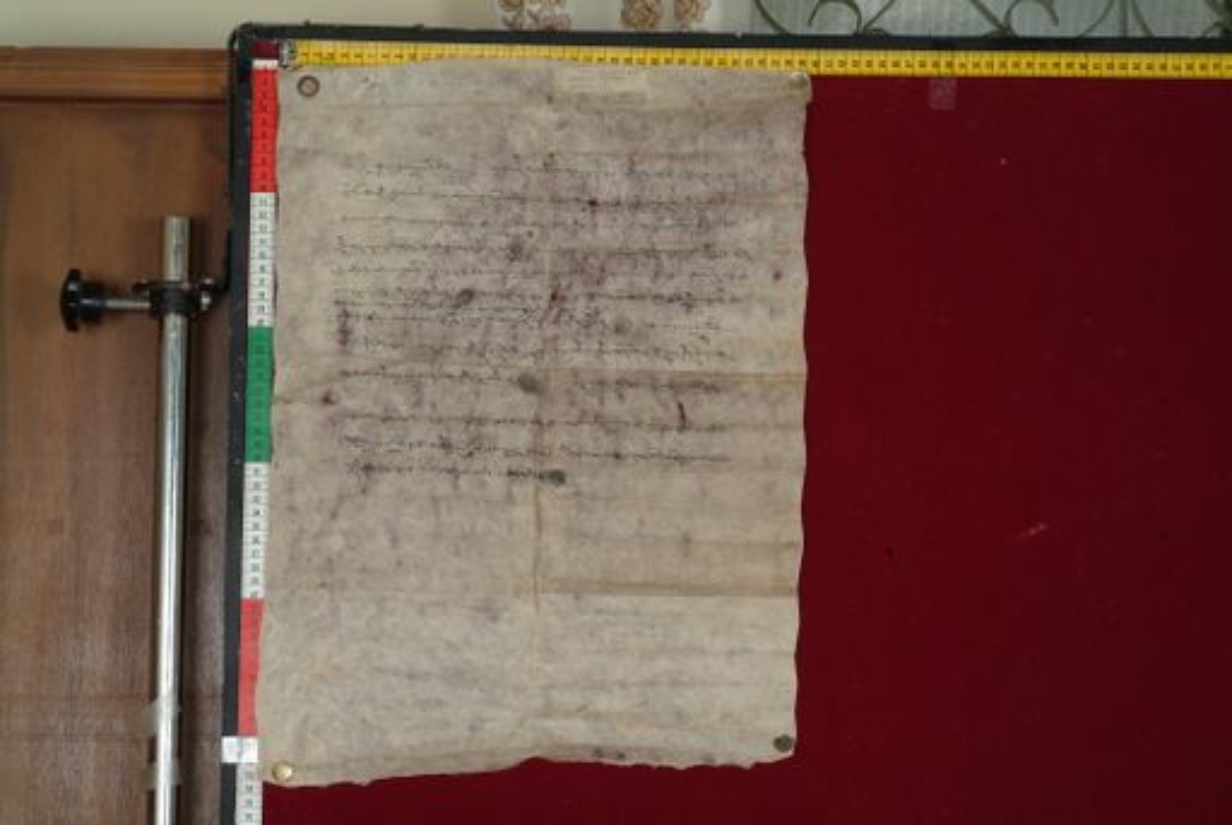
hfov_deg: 23.0
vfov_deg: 15.5
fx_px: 3033
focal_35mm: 88
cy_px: 412
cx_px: 616
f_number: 13
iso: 160
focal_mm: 59
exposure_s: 1/20
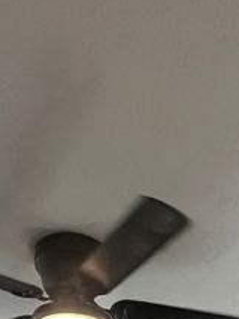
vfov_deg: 16.4
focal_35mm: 66
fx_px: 607
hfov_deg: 22.2
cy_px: 719
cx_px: 149
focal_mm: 1.57
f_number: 1.8
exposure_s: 1/120
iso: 250
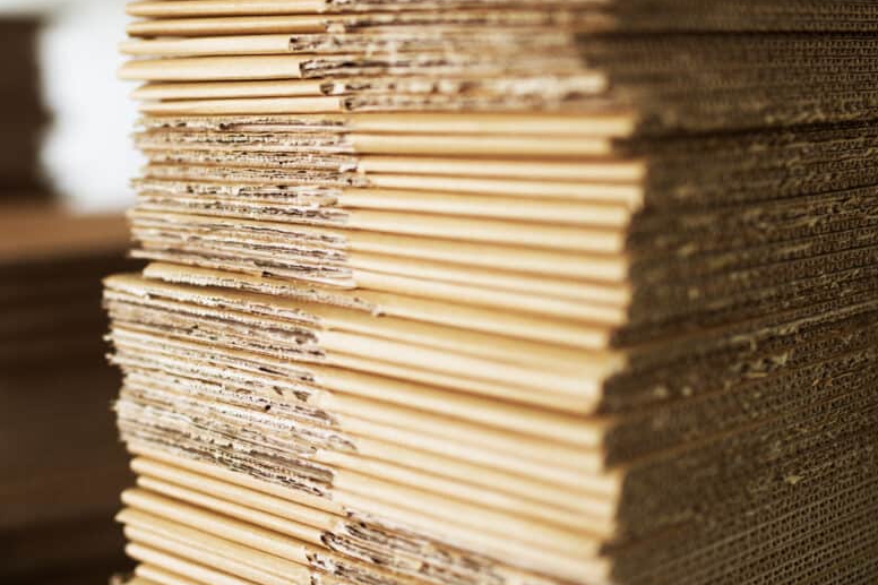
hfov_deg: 30.3
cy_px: 238
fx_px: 1609
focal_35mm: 66
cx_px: 307
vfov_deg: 20.6
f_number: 1.8
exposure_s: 1/320
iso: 500
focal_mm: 50
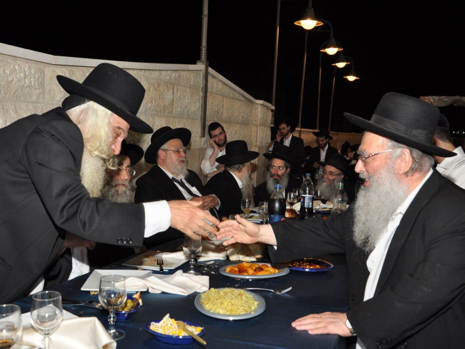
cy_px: 171
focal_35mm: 40
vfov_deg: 36.0
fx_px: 537
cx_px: 234
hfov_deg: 46.8
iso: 400
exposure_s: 1/60
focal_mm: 24
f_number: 6.3
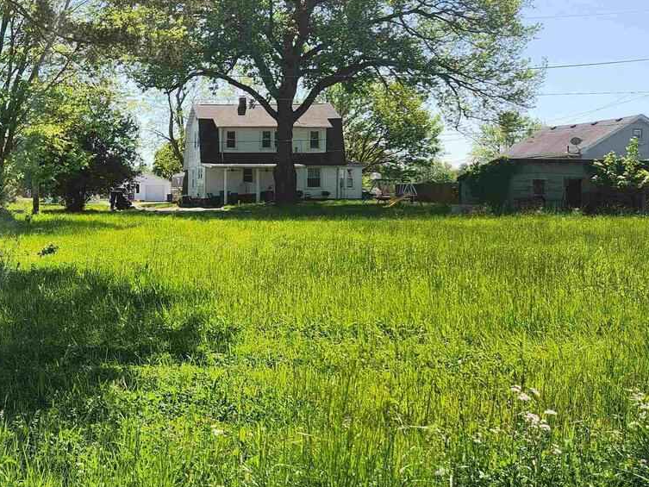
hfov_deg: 39.3
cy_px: 217
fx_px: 825
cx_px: 45
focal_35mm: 44
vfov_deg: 32.9
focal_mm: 5.4
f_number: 1.8
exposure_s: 1/1084
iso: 20
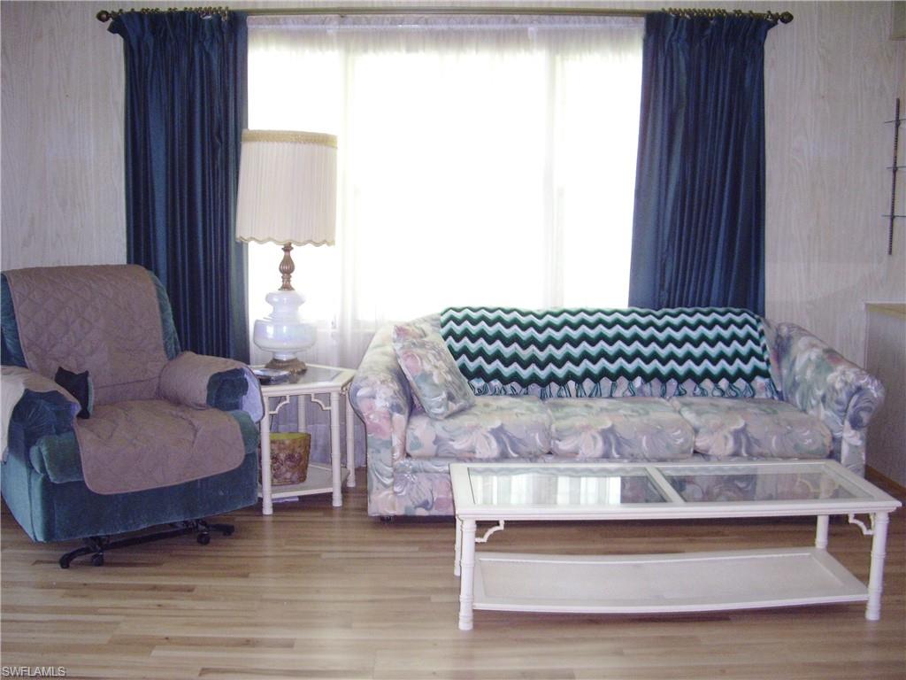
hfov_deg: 49.0
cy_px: 340
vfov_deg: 37.7
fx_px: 995
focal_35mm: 38
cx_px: 453
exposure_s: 1/40
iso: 200
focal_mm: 7.9
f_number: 2.8
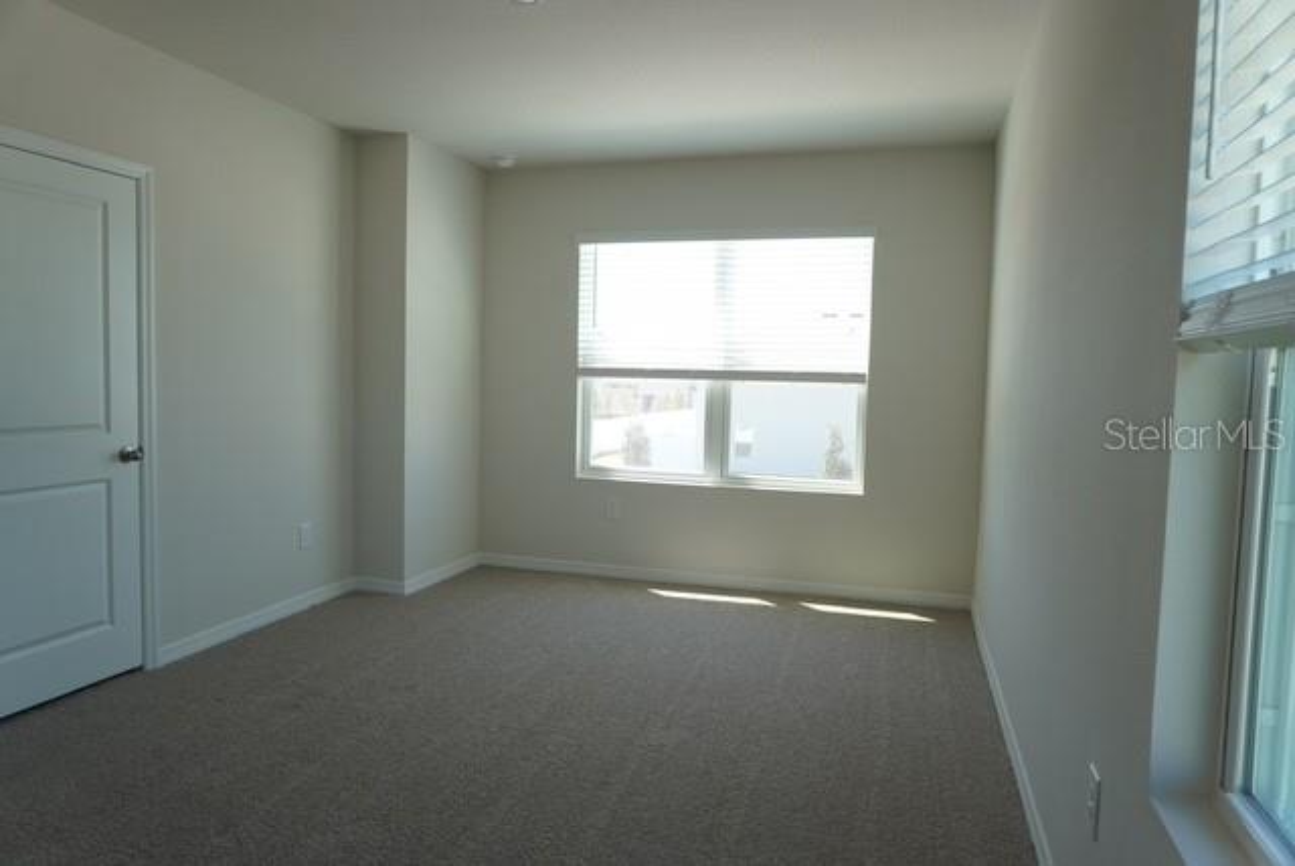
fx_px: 864
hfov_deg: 73.7
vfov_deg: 53.2
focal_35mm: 24
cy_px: 433
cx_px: 648
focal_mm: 16
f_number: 4.5
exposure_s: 1/50
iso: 100
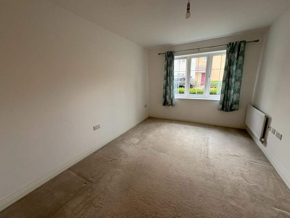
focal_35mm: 14
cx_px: 145
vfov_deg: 85.7
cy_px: 109
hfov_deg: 102.1
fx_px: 117
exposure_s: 1/99
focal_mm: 2.22
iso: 125
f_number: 2.2
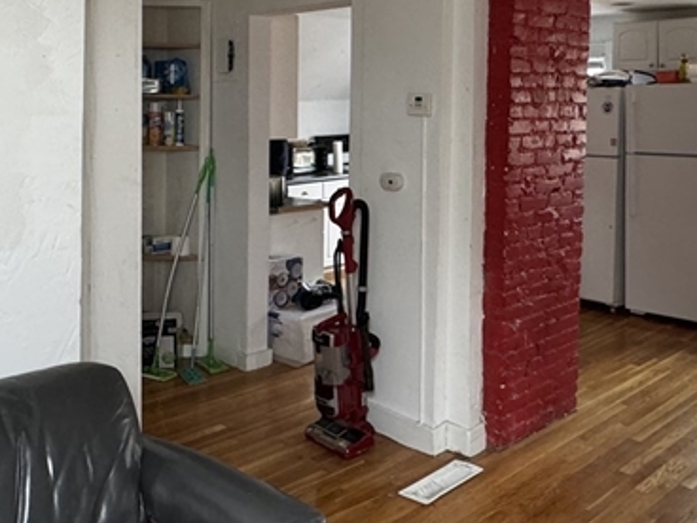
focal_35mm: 39
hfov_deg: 47.6
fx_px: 785
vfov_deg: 35.9
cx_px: 415
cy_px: 123
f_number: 2.2
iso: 320
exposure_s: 1/91
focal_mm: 2.22
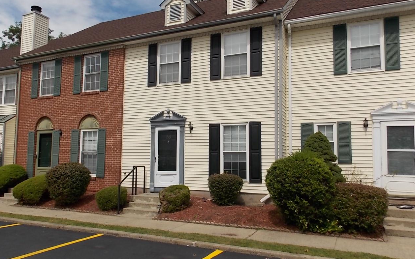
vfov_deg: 40.6
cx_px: 178
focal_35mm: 31
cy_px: 137
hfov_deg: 61.0
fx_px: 351
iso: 80
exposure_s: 1/200
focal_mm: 4
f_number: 9.9
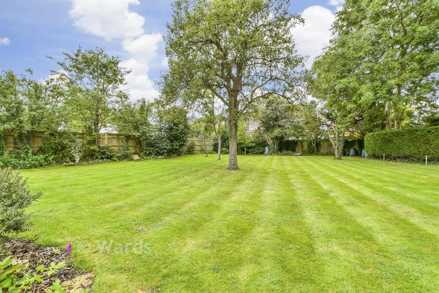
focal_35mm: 25
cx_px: 220
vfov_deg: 51.3
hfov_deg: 71.5
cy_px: 146
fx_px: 305
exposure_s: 1/80
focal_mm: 17
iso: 160
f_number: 8
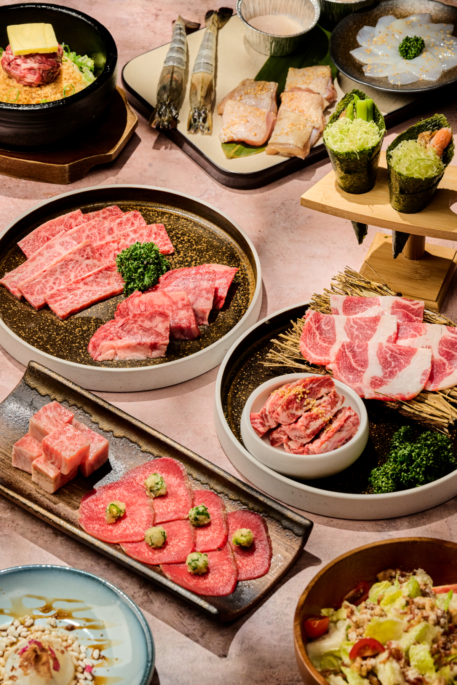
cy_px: 342
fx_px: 2666
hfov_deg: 9.8
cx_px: 228
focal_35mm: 140
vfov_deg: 14.7
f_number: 13
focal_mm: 140
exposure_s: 1/125
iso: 800
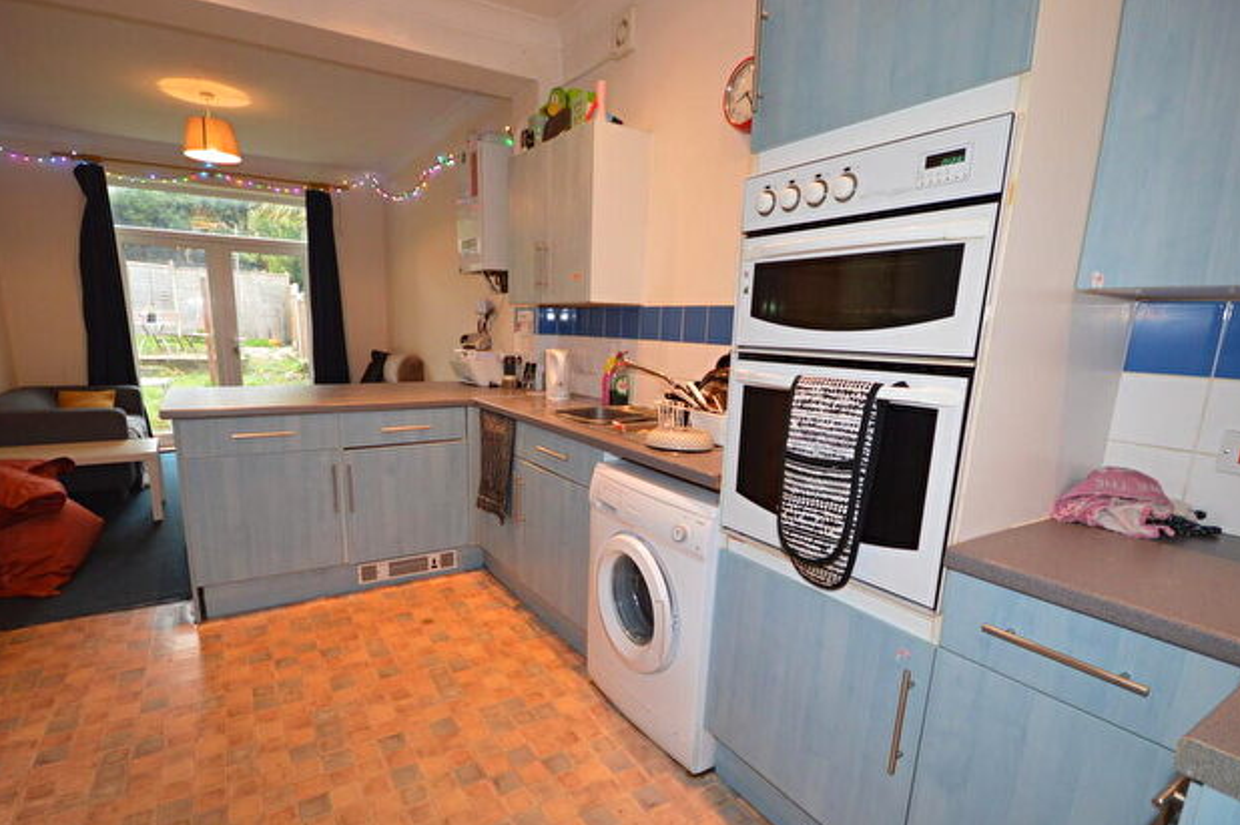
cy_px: 464
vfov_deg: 70.1
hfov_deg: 93.2
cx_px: 586
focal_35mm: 17
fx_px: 585
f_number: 4
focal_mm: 10
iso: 1000
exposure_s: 1/60
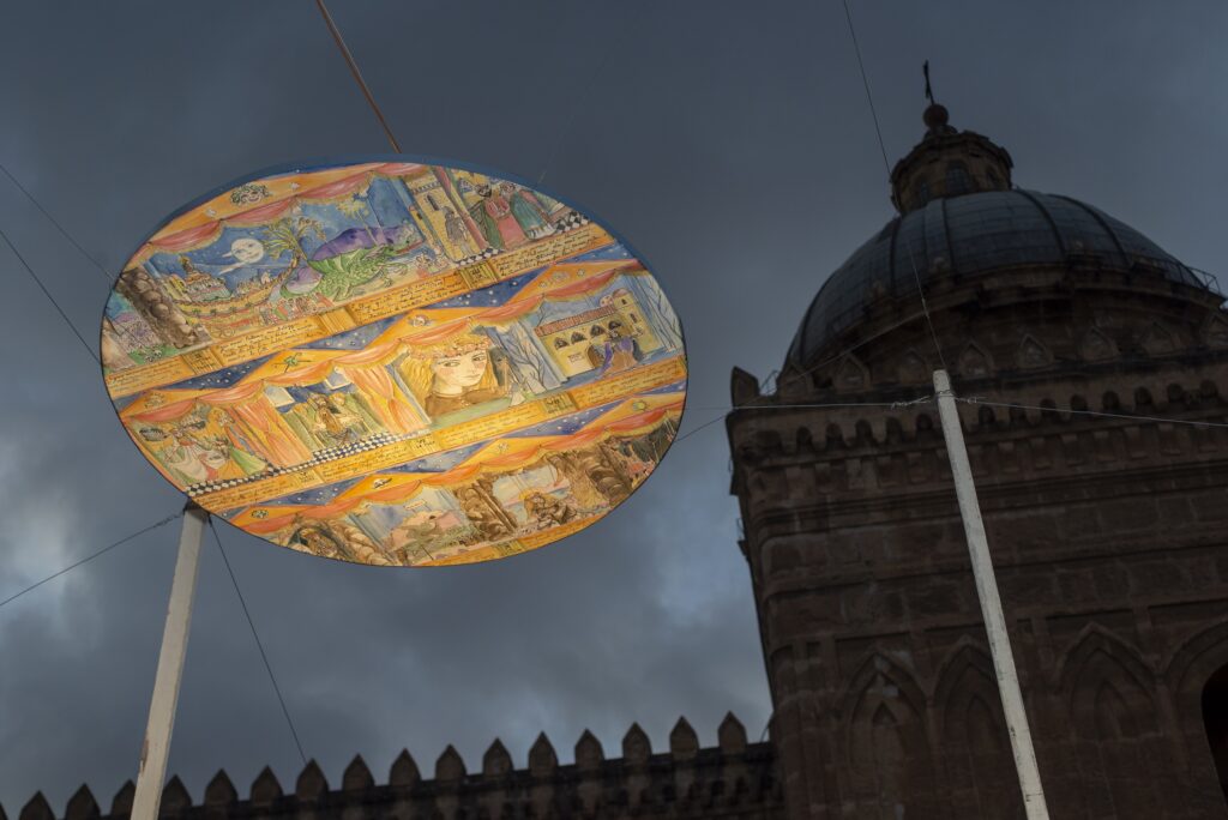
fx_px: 1979
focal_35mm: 58
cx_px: 614
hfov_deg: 34.5
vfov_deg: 23.4
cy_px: 410
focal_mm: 58
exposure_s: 1/100
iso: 400
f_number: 5.6
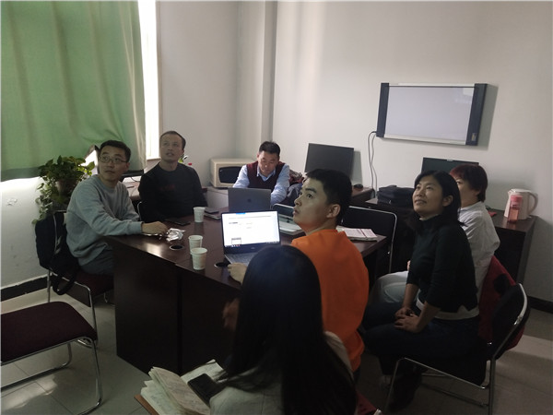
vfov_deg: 46.8
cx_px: 276
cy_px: 208
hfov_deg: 60.0
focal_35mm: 30
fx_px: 479
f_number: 1.8
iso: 440
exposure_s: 1/33.3
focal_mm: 3.95
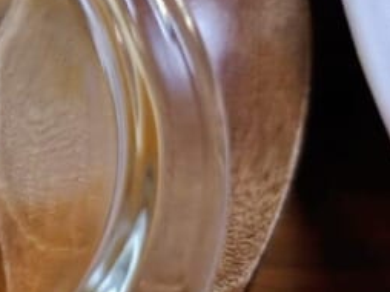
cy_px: 195
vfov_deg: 11.7
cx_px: -618
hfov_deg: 11.9
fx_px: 1418
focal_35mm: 126
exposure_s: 1/120
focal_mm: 5.89
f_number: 1.4
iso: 941
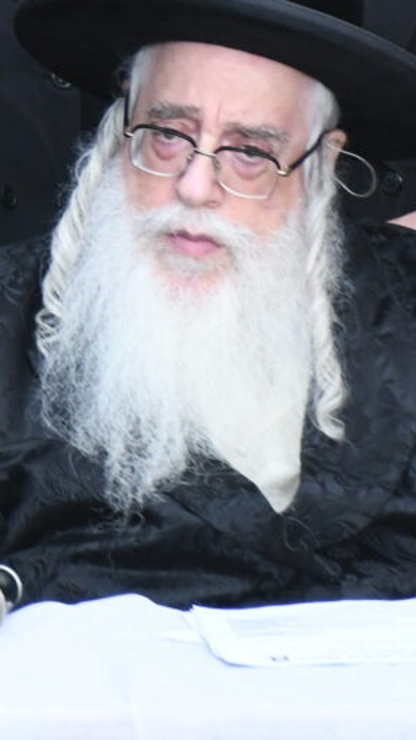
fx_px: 7259
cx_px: -660
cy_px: -373
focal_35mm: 370
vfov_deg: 5.8
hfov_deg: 3.2
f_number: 4
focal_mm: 70
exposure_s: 1/100
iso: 1250
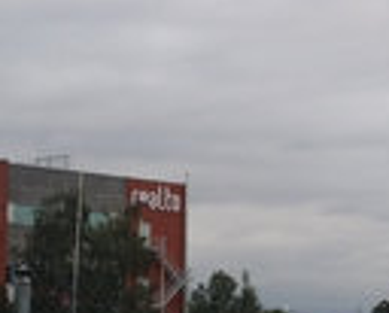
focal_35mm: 118
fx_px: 1362
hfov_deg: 16.0
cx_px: 368
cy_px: 321
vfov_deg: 12.9
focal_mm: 4.13
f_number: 2.2
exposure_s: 1/100
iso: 80
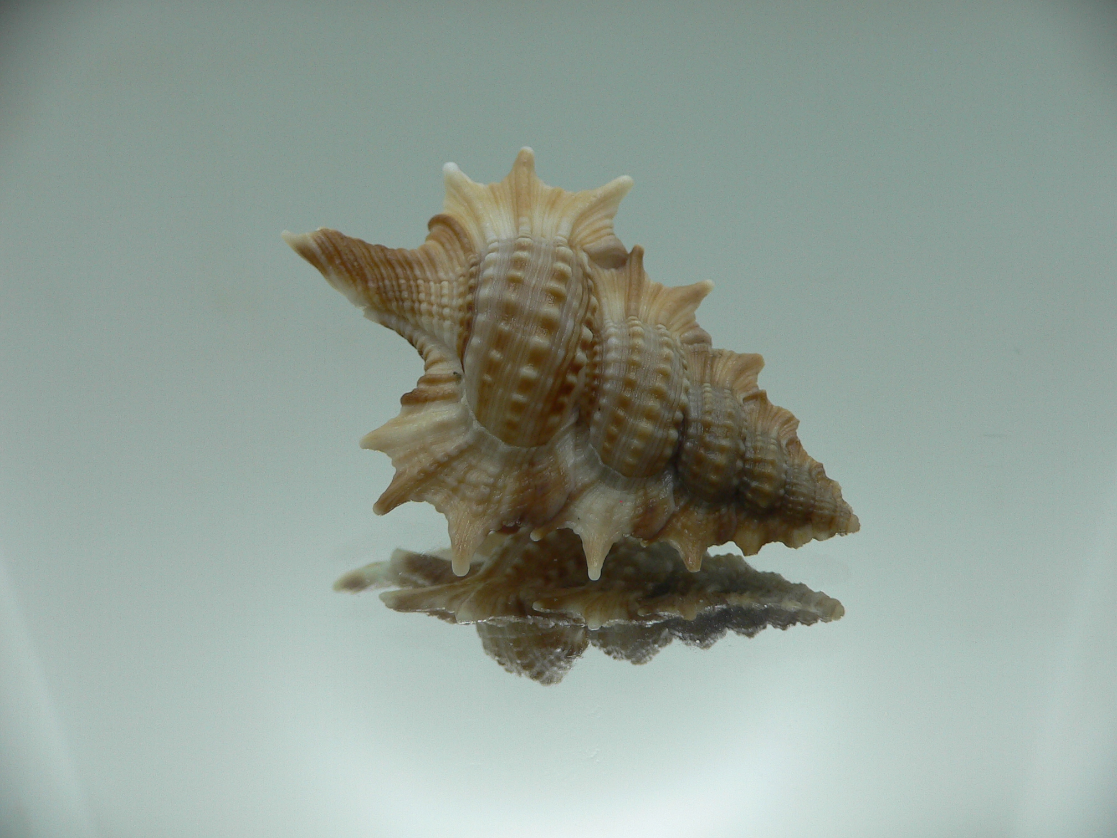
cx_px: 558
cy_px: 419
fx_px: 1129
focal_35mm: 35
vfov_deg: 40.7
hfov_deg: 52.6
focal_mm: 4.6
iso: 80
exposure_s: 1/100
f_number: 2.8
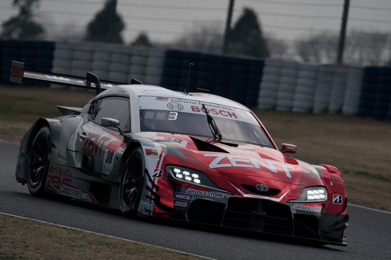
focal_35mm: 600
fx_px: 6516
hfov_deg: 3.4
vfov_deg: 2.3
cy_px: 130
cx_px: 196
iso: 200
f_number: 9
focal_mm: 600
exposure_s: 1/640
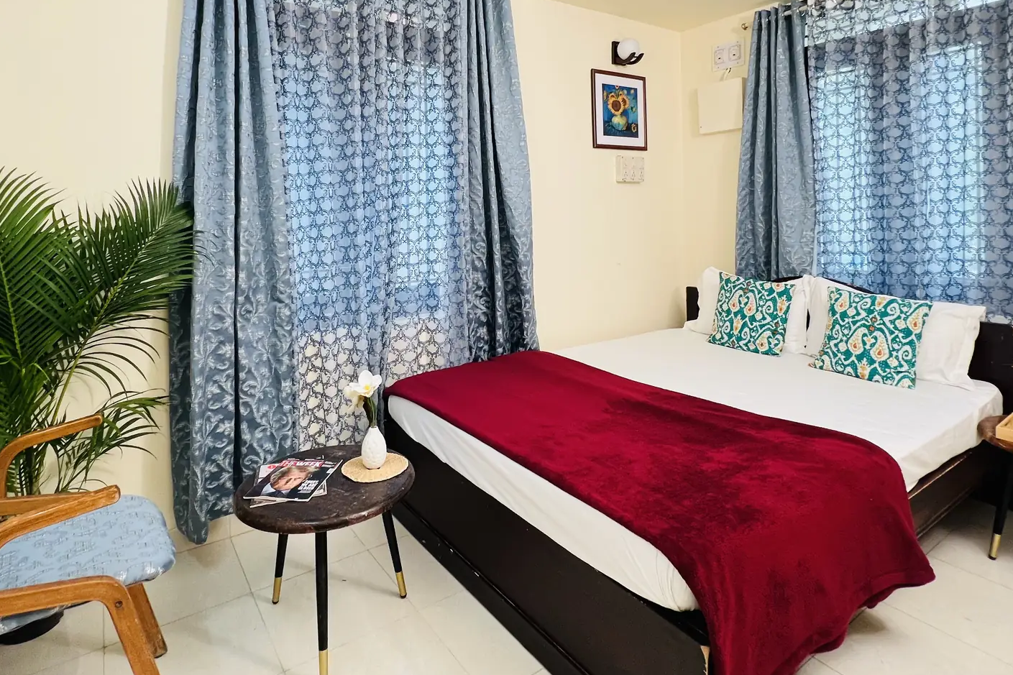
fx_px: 535
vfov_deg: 62.6
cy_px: 215
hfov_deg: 86.9
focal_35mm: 19
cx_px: 499
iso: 160
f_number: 1.8
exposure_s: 1/100
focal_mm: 1.57
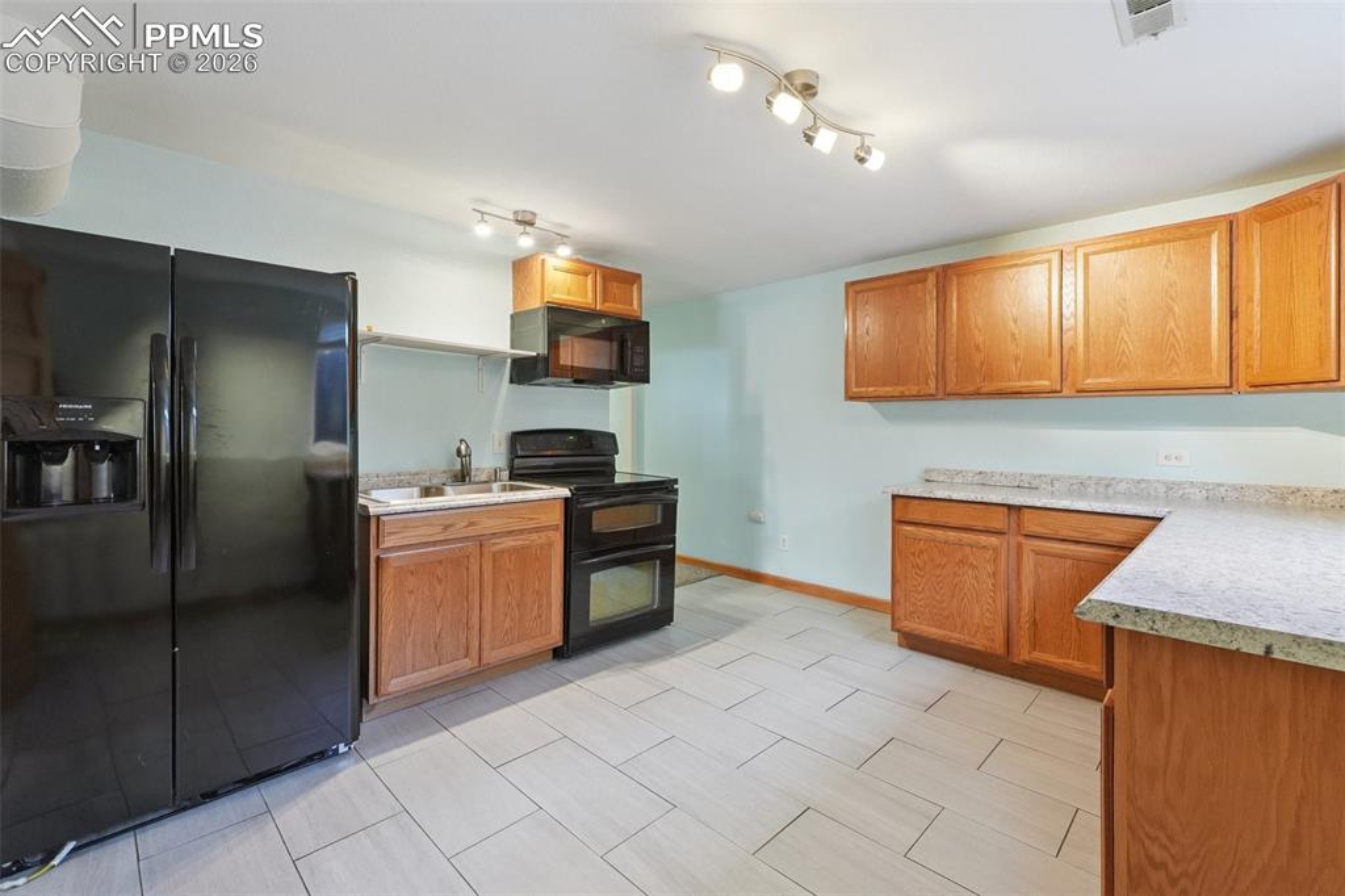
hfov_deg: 100.4
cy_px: 448
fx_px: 560
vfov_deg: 77.3
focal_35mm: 15
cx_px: 672
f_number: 8
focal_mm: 10
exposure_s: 1/13
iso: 640
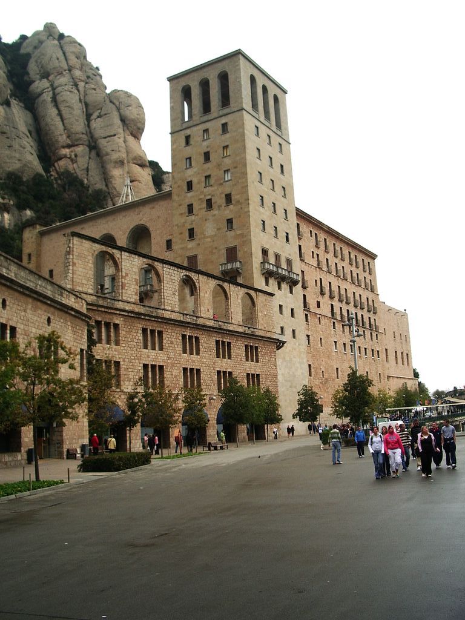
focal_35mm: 35
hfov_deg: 40.7
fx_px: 627
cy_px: 310
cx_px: 232
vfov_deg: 52.6
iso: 50
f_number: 4.3
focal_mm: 5.8
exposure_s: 1/200
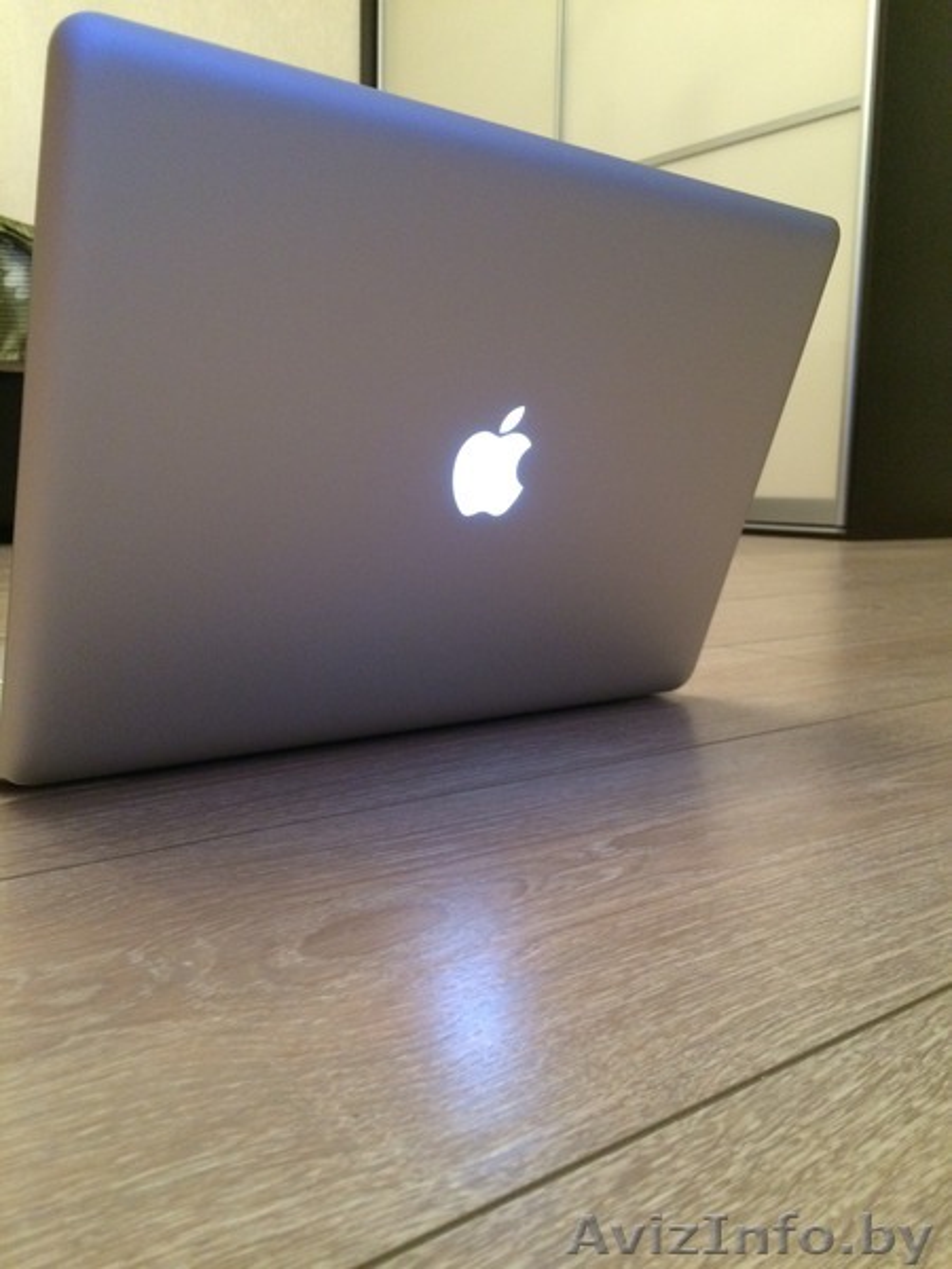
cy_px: 634
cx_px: 476
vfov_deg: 61.7
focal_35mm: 29
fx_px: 1063
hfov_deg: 48.2
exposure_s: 1/17
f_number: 2.2
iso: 320
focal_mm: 4.15
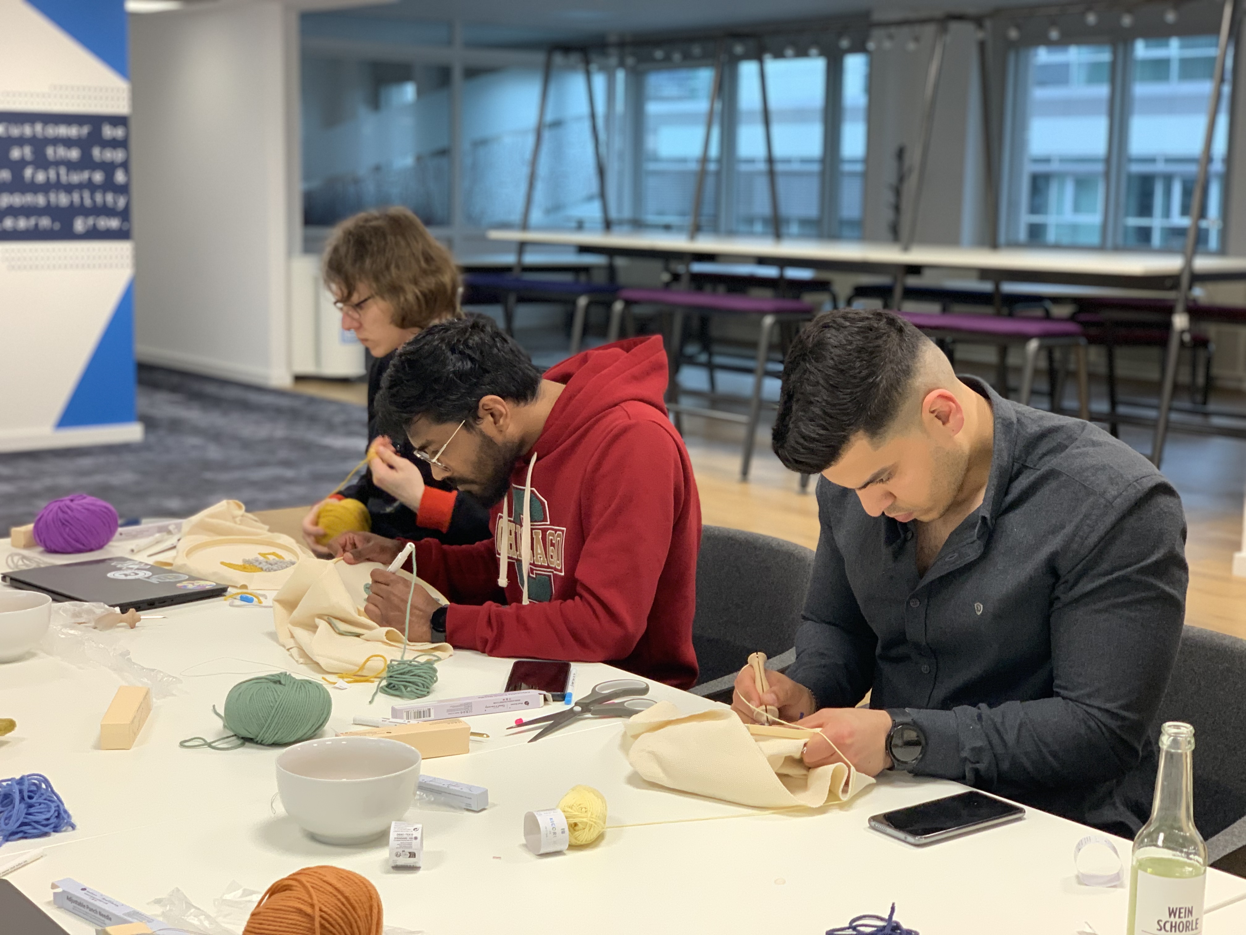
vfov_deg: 28.0
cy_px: 468
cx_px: 623
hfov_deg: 36.8
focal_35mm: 52
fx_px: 1872
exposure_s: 1/50
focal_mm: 6
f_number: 2.4
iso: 125
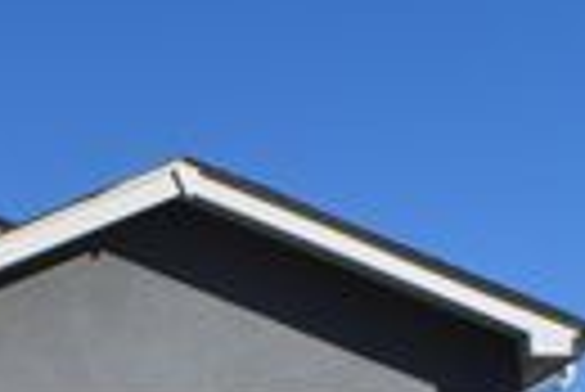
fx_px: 2715
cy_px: 656
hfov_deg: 11.7
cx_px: -333
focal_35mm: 167
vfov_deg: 8.0
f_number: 10
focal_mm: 29
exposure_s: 1/400
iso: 200
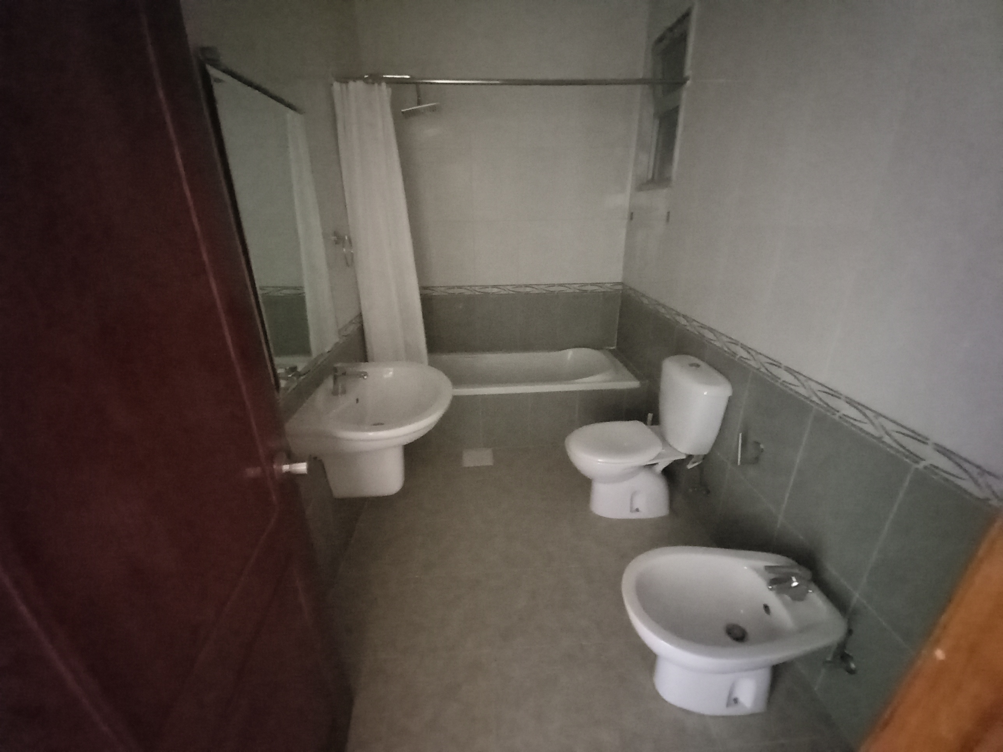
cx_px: 502
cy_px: 376
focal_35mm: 13
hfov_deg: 106.2
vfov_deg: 89.9
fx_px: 377
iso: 1600
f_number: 2.2
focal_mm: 1.13
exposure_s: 1/11.1
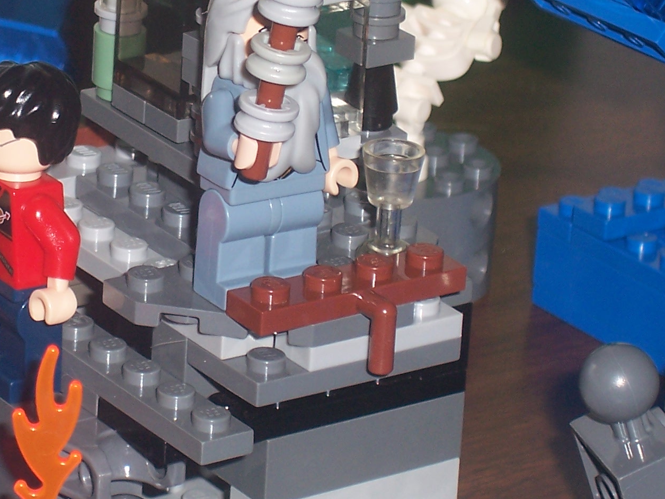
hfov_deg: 9.5
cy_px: 103
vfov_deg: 7.1
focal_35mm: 208
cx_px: 122
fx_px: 3997
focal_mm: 16.8
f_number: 4.6
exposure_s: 1/90
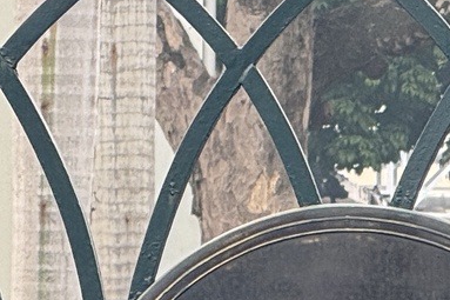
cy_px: 319
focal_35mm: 652
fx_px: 8146
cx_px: 1156
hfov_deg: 3.1
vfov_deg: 2.1
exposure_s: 1/99
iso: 64
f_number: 2.8
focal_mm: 15.66
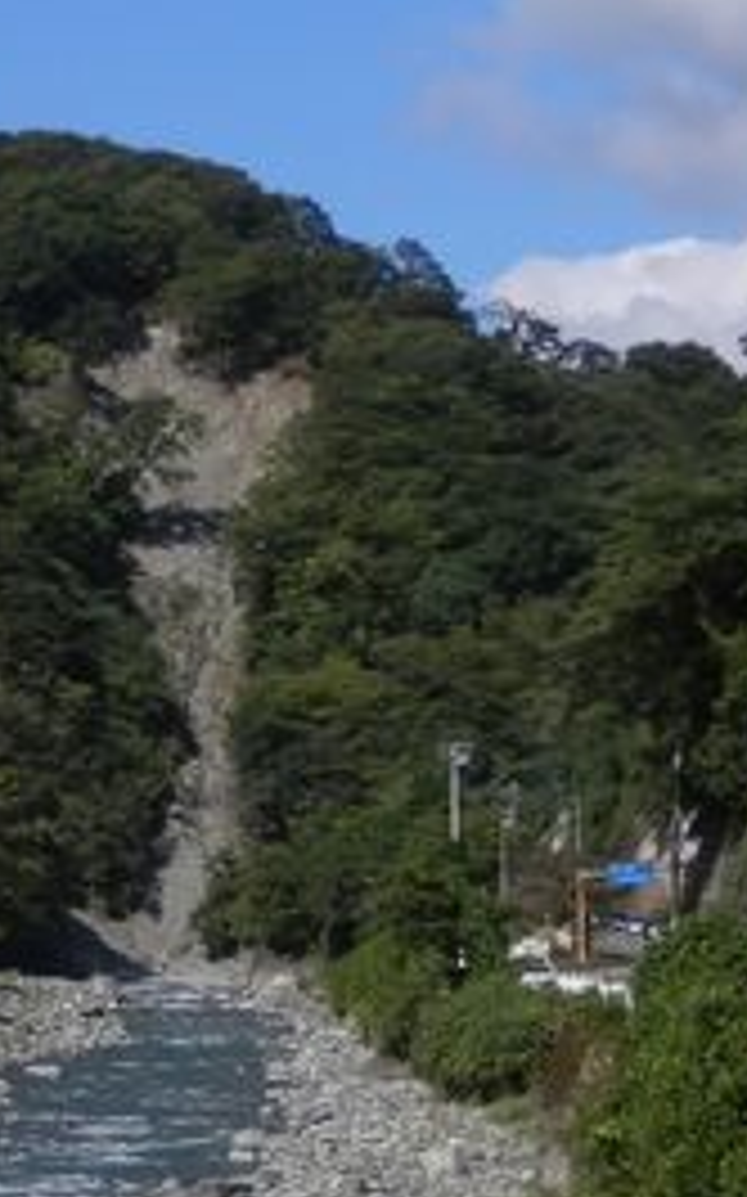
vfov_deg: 17.6
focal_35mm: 118
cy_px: 824
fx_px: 3848
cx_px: -126
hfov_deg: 10.9
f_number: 10.1
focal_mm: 6.6
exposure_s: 1/160
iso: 80
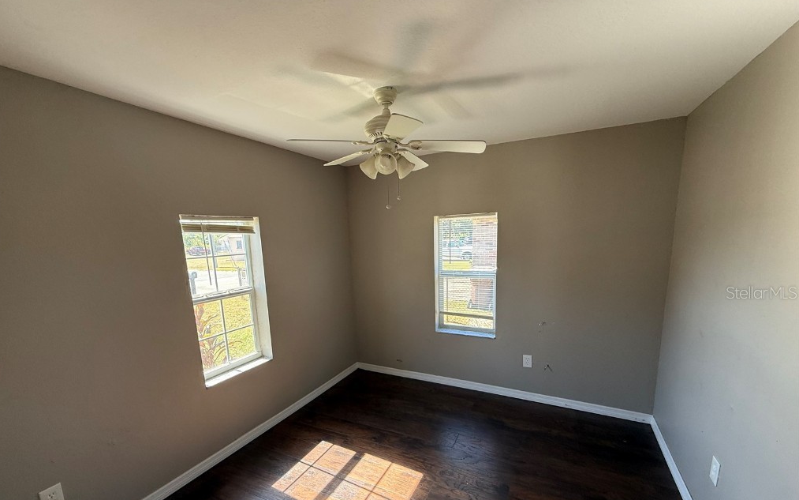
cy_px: 292
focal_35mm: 15
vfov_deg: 74.2
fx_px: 327
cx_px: 397
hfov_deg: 101.5
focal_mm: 2.22
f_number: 2.2
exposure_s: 1/99
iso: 80
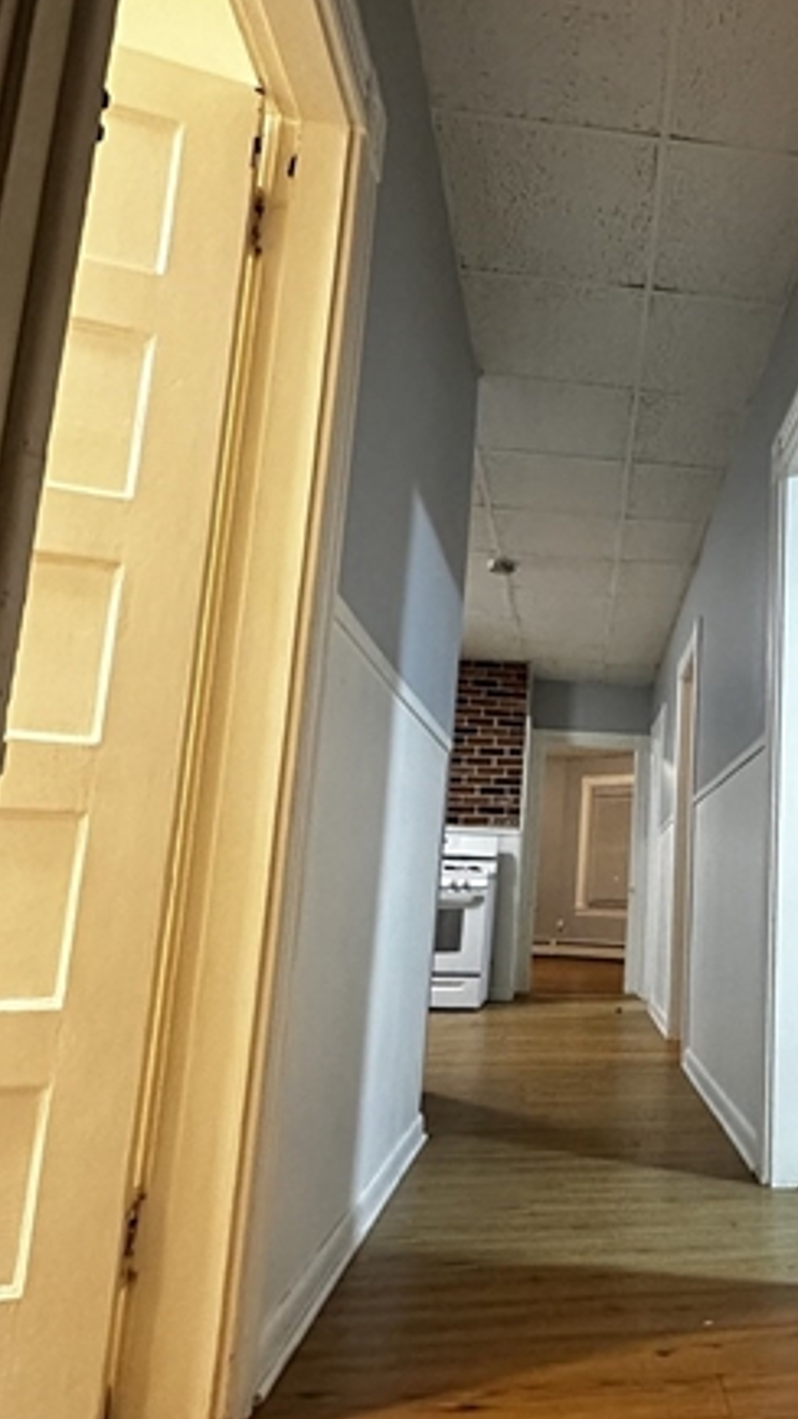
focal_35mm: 27
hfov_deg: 38.5
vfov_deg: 69.8
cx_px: 782
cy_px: 736
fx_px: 1016
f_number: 2.2
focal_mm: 2.22
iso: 640
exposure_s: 1/60
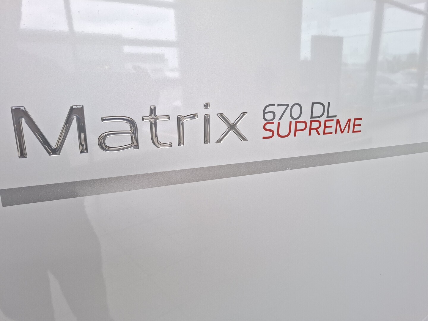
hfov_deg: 73.9
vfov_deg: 58.9
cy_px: 160
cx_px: 214
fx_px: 284
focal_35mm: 23
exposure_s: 1/100
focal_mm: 5.54
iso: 64
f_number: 1.8
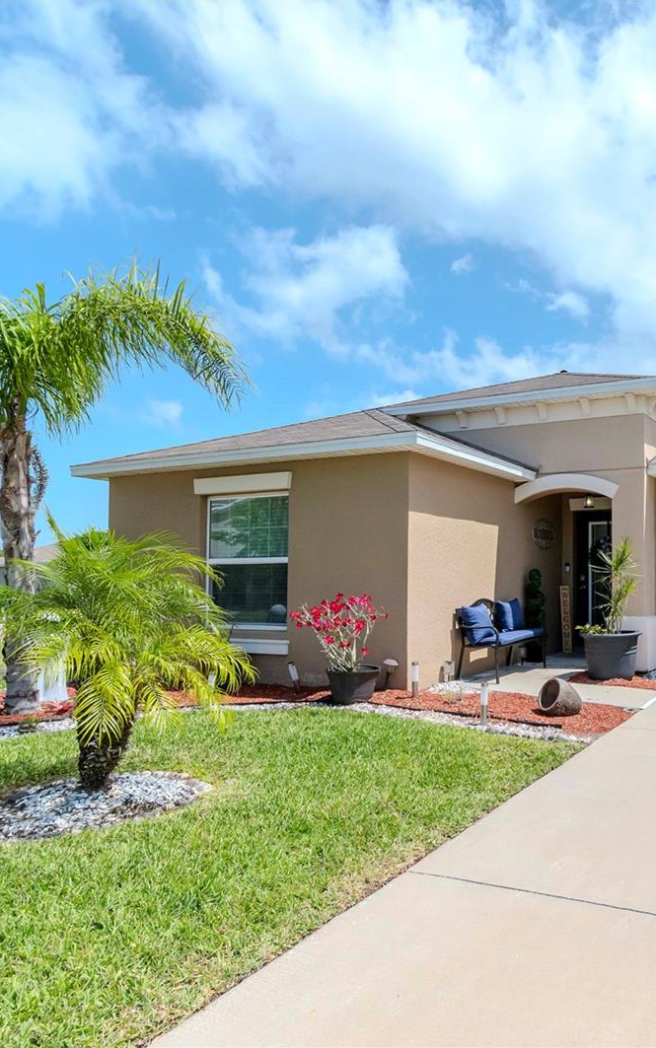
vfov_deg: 77.1
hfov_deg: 48.9
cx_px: 556
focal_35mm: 23
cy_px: 524
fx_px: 657
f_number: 7.1
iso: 500
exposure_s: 1/1600
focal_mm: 10
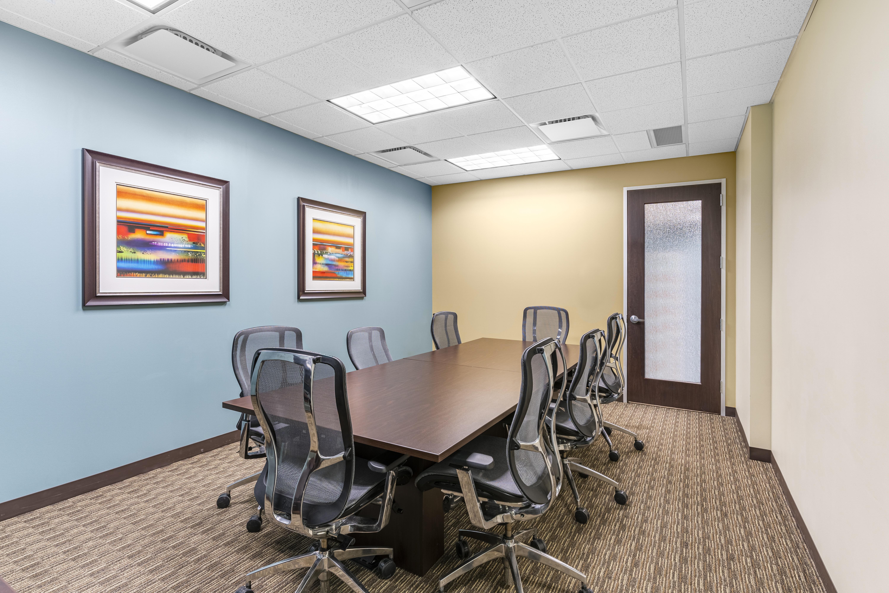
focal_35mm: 18
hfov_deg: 90.0
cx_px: 444
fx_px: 444
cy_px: 296
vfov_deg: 67.4
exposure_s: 1/10
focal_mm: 18
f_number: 10
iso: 200
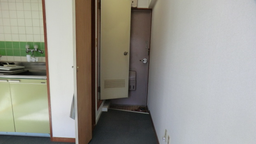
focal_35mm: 27
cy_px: 92
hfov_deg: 69.8
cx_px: 125
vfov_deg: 42.5
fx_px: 183
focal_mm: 4.3
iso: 160
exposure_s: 1/60
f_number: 3.2
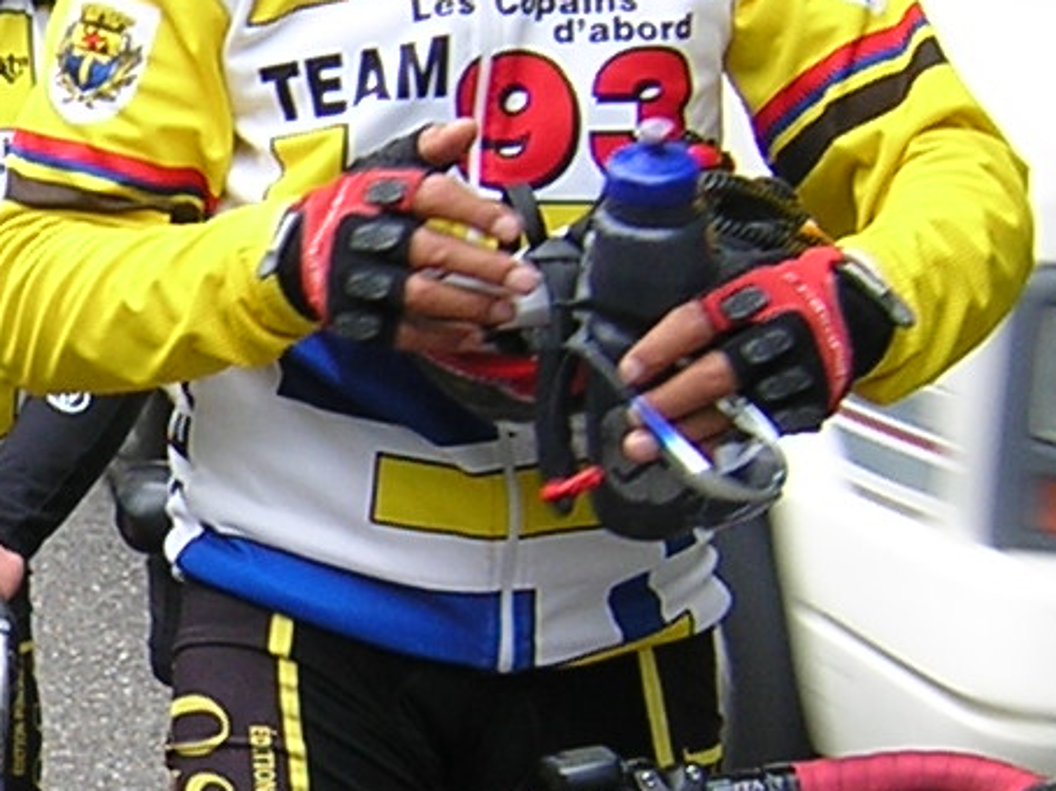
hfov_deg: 15.0
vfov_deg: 11.7
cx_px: -179
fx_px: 3872
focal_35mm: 127
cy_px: 414
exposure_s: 1/38
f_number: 2.6
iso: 100
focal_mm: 4.7
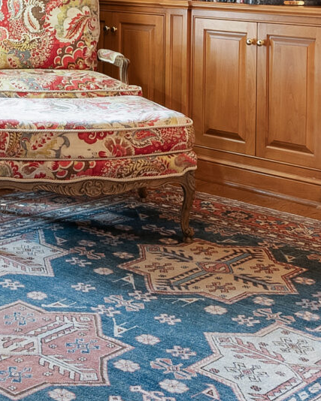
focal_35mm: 72
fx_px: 855
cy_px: -32
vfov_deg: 24.7
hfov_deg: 20.5
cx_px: -3
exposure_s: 1/1.25
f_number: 9
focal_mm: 16
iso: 250
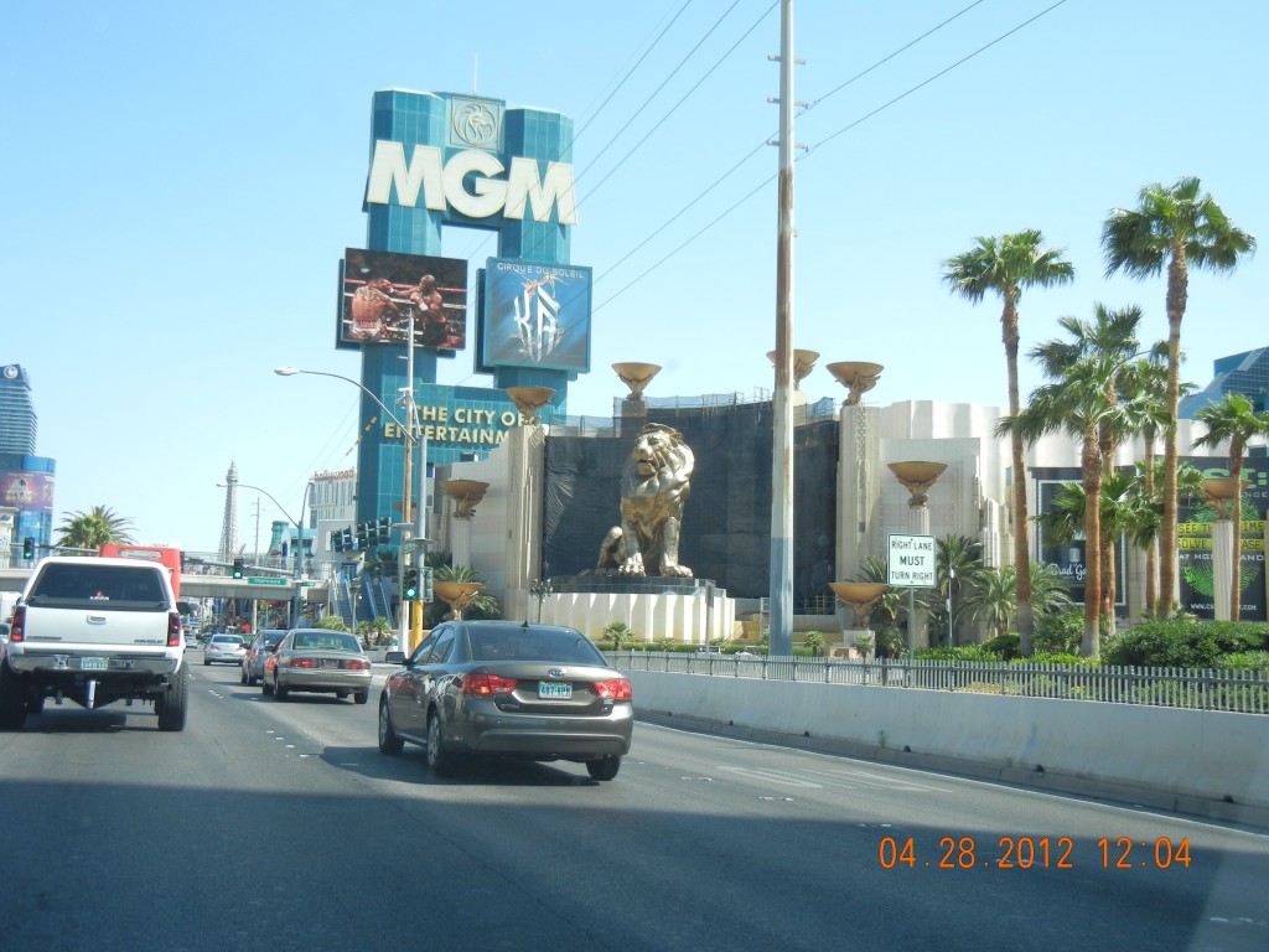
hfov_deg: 47.9
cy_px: 476
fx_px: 1430
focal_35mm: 39
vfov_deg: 36.8
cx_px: 634
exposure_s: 1/460
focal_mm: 7.1
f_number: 3.7
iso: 160
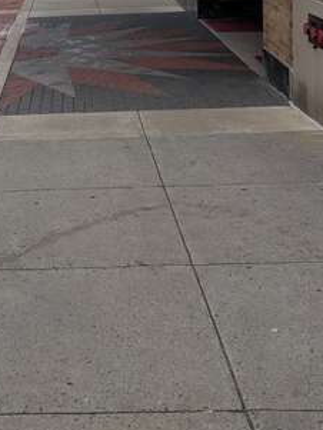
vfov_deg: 24.9
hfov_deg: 20.9
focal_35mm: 69
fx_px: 858
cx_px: 43
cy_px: -109
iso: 50
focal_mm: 4.67
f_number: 2
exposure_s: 1/940
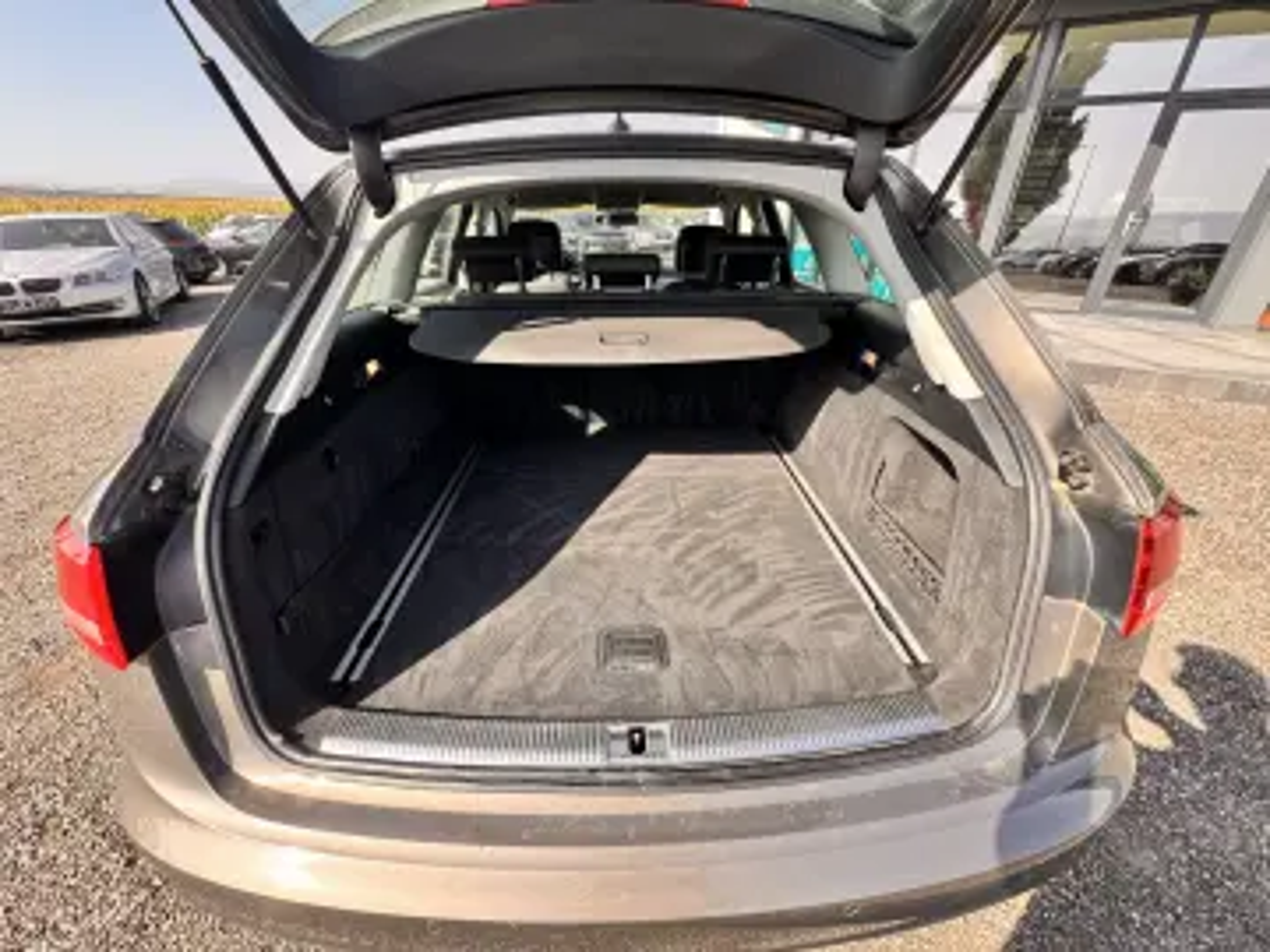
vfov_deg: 85.7
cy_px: 476
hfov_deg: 102.1
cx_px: 635
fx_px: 514
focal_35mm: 14
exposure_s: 1/216
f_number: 2.2
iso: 40
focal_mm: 2.22
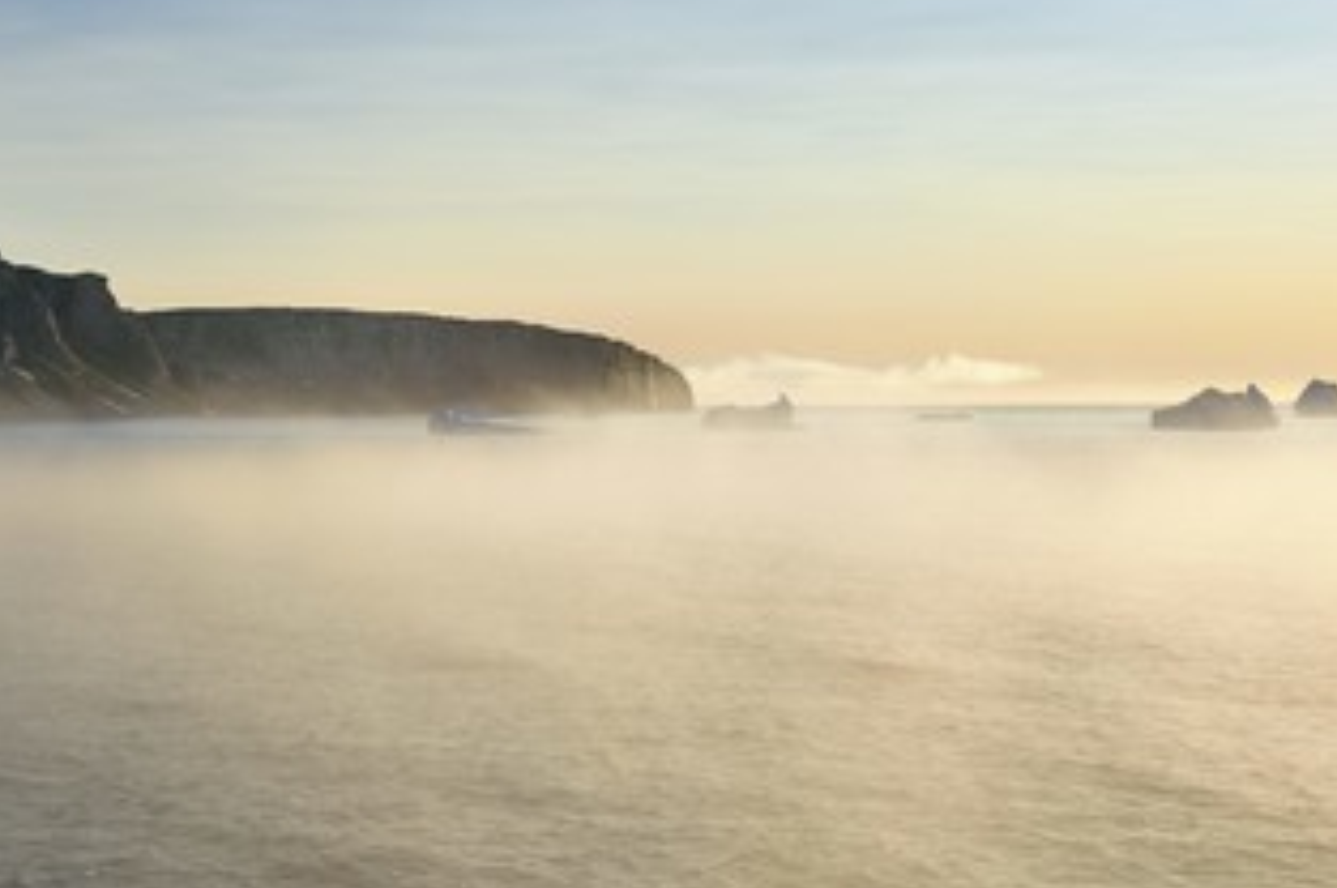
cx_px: 506
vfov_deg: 19.4
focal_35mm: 70
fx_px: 2597
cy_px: 461
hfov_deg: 28.8
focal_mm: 52
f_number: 14
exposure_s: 1/320
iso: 200
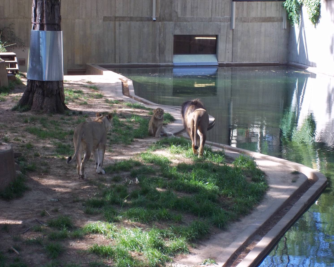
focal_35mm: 113
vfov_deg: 13.6
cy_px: 133
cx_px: 176
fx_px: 1117
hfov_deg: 17.0
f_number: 5.6
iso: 115
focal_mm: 19.5
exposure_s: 1/60
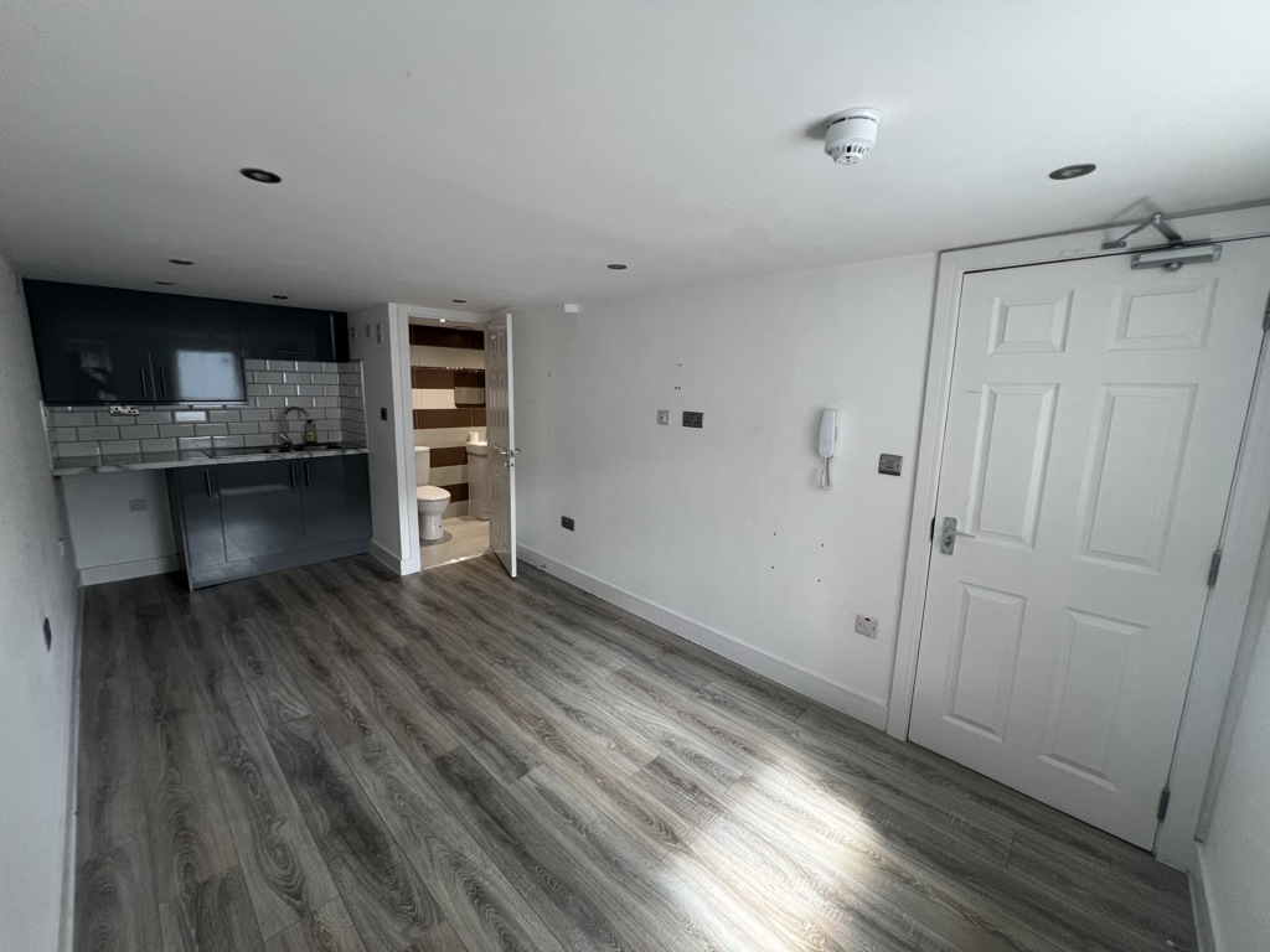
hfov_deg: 106.2
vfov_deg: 89.9
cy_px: 476
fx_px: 477
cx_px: 635
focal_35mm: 13
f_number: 1.8
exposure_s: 1/99
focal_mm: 1.57
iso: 125
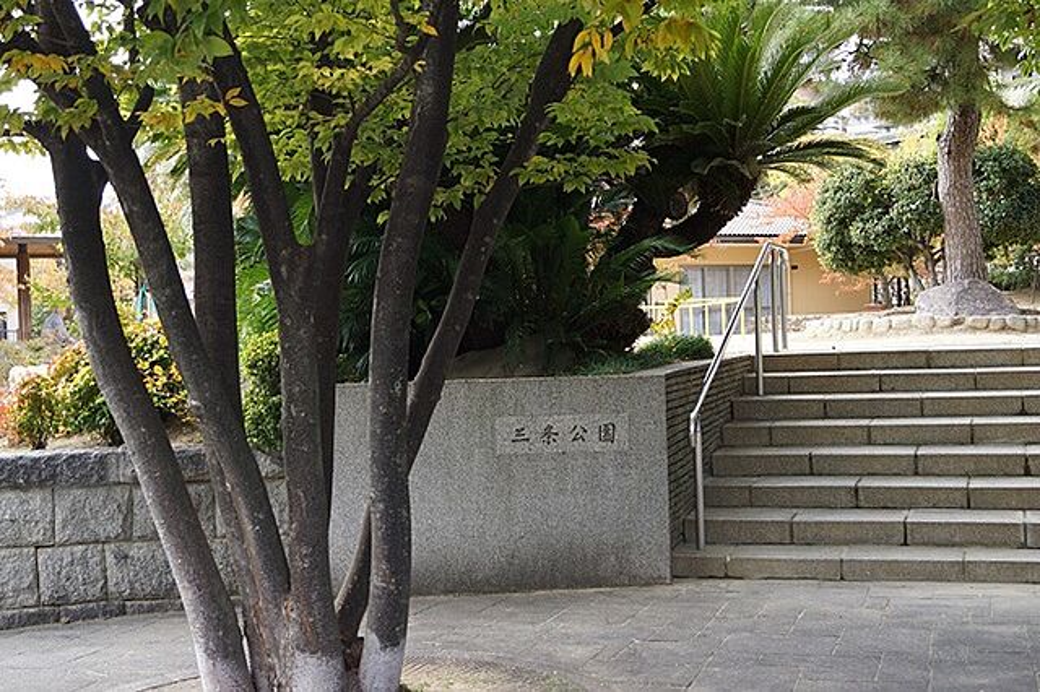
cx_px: 520
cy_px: 346
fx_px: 1299
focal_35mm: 45
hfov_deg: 43.6
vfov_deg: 29.8
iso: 100
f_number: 4.5
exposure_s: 1/60
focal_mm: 30
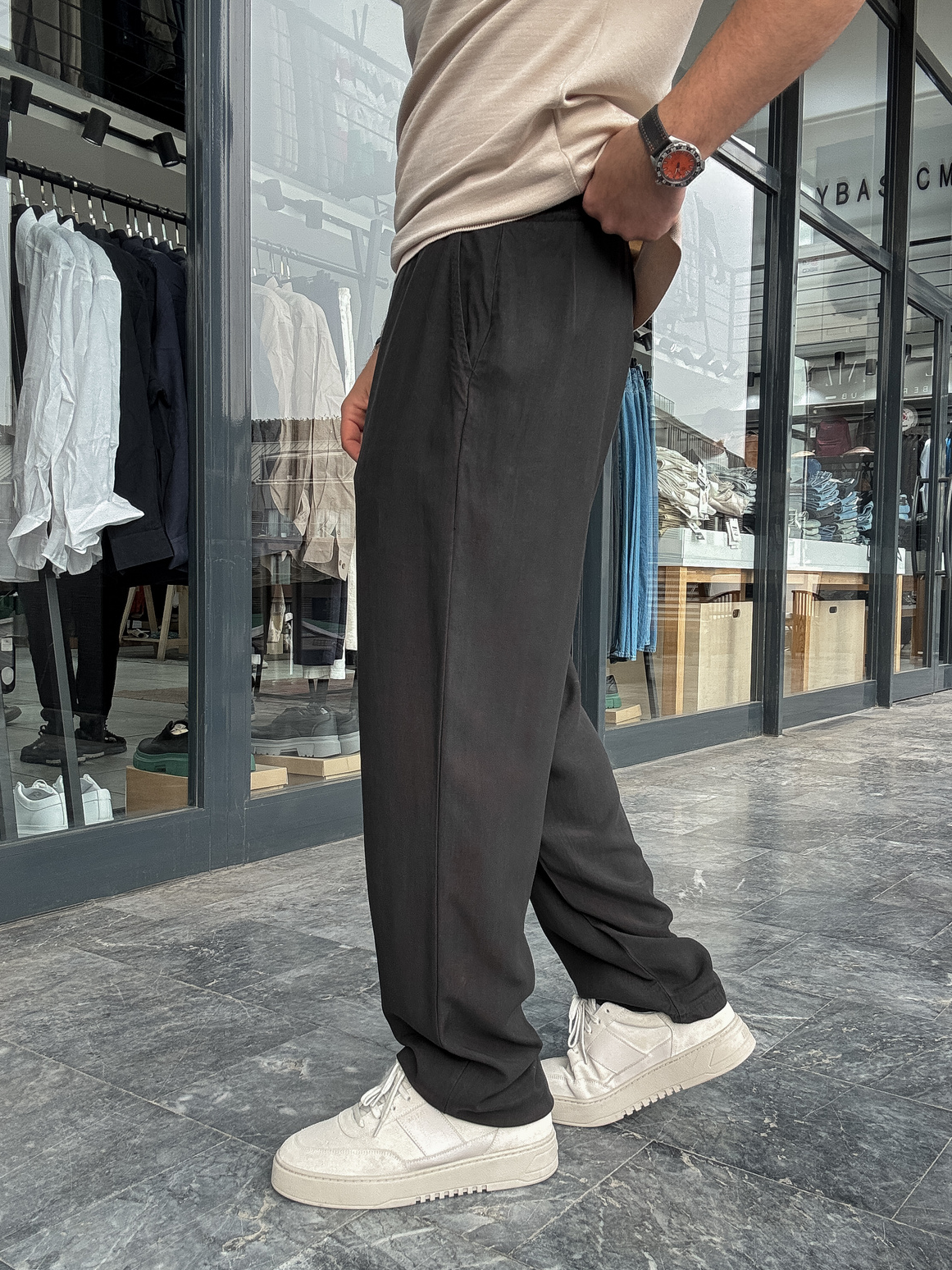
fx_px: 1137
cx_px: 483
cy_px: 642
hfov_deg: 45.4
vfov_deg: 58.3
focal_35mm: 31
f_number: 1.9
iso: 32
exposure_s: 1/120
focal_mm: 2.69
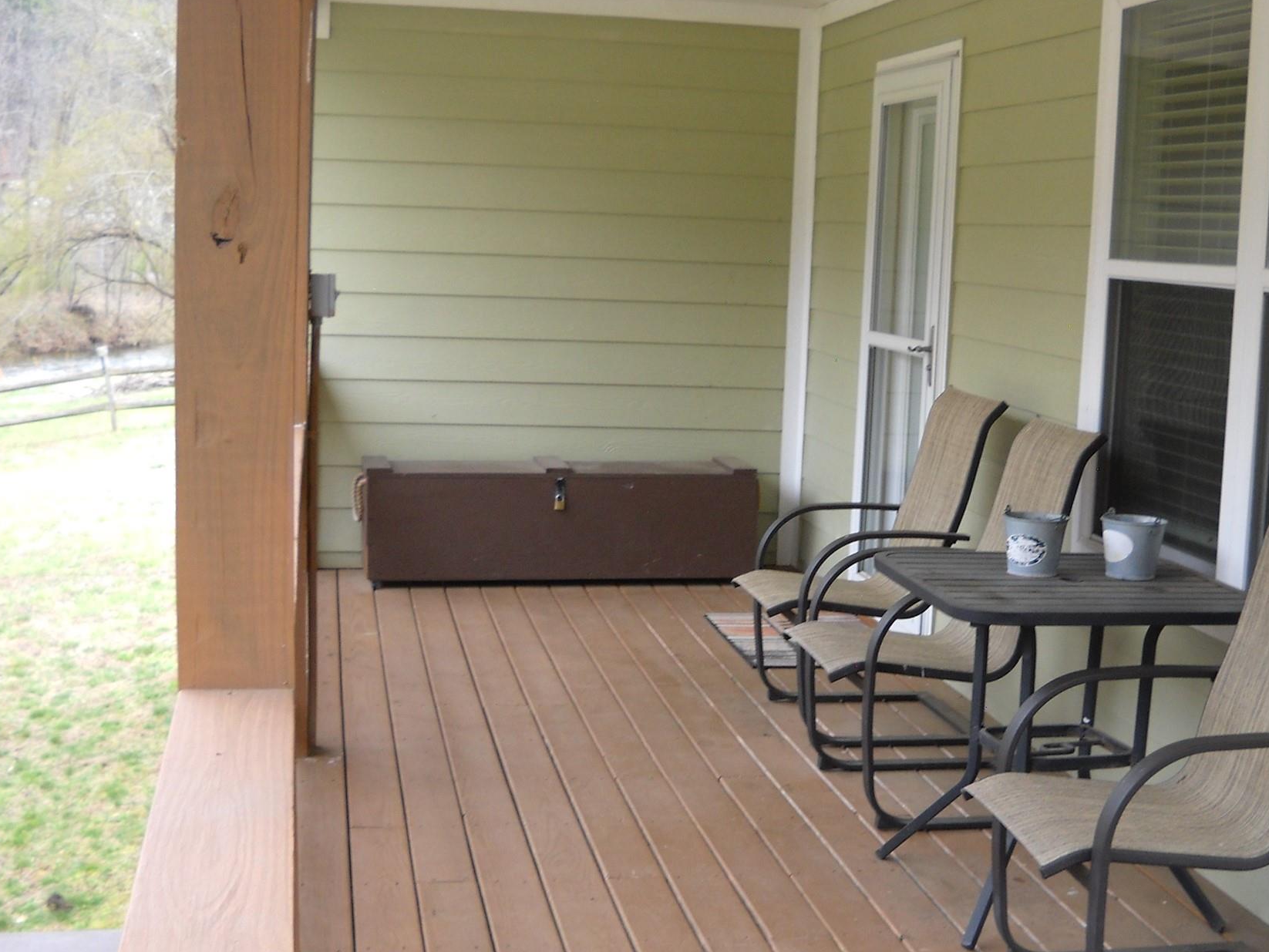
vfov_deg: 28.5
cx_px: 771
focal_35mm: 51
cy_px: 558
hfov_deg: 37.3
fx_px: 1870
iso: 113
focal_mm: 6.72
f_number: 3.1
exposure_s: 1/60
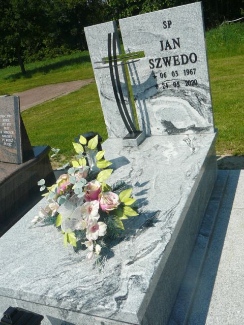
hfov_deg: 40.7
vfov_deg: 52.6
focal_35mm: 35
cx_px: 122
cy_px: 162
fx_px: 329
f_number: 5
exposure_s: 1/640
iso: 80
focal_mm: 5.2
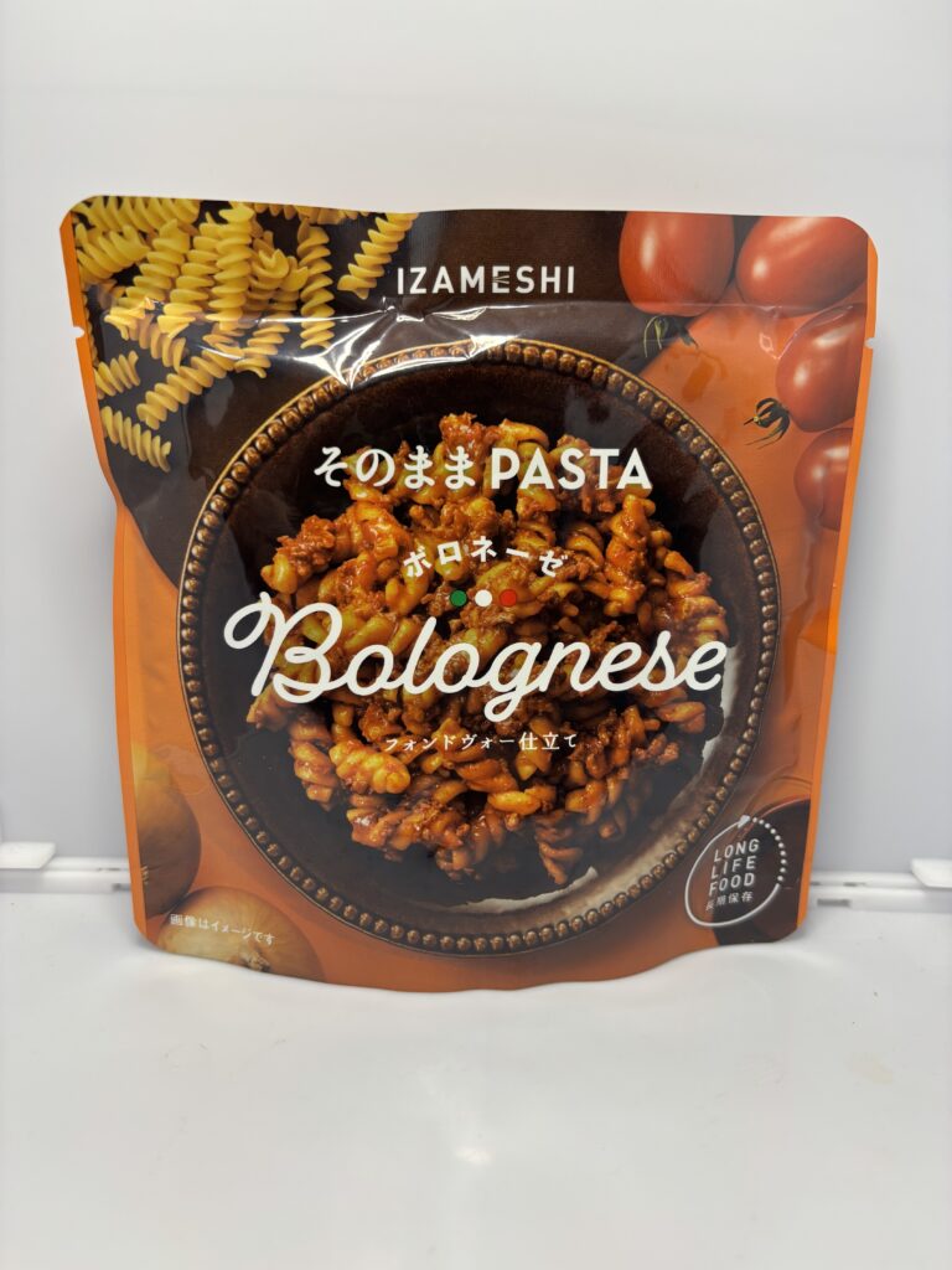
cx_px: 476
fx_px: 953
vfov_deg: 67.3
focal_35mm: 26
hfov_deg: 53.1
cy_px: 635
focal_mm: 5.96
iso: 100
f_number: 1.6
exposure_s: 1/121
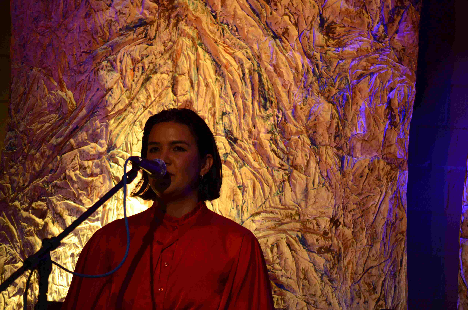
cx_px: 234
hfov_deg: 10.2
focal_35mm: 202
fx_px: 2627
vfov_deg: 6.8
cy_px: 155
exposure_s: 1/200
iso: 3200
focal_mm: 135
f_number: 5
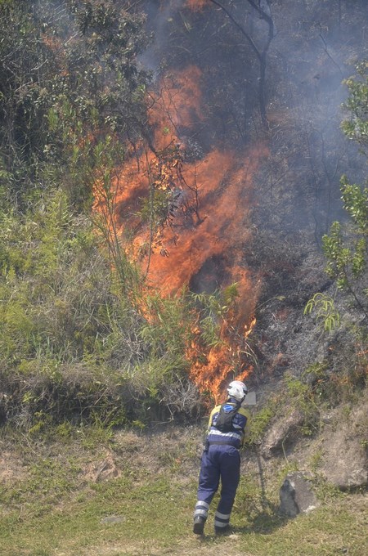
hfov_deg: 13.0
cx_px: 184
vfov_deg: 19.5
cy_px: 278
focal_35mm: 105
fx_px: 1618
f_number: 5.6
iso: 200
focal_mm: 70
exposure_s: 1/500
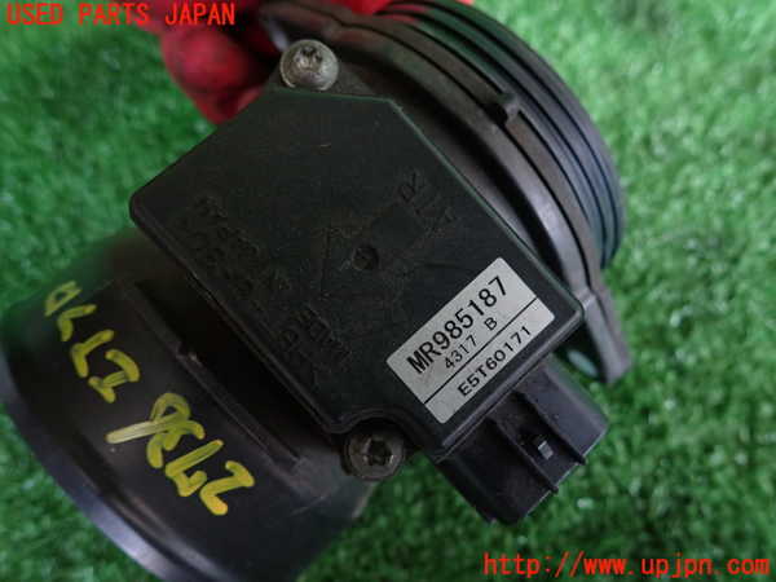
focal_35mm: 25
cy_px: 291
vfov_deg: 54.9
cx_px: 388
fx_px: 560
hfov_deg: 69.4
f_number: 2
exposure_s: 1/30
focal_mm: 4.5
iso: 250
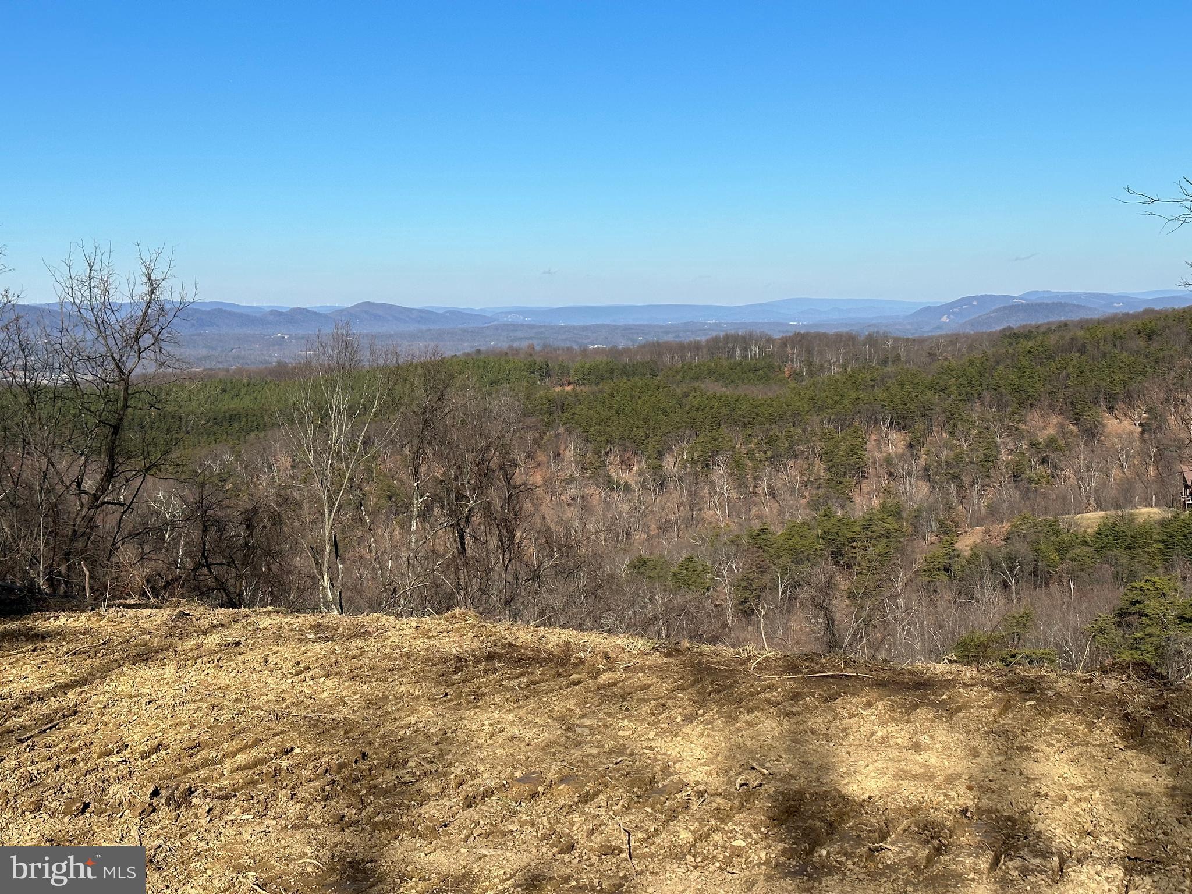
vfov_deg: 30.3
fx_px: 1653
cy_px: 447
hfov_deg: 39.7
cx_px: 596
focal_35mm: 48
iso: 64
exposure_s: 1/5000
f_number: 1.78
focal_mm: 6.86
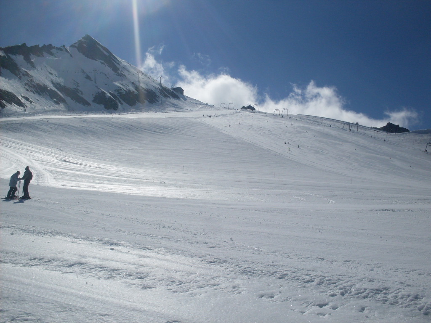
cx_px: 216
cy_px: 162
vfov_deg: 37.7
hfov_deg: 49.0
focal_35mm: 38
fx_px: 473
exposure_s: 1/1500
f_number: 8.4
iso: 80
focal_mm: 6.3
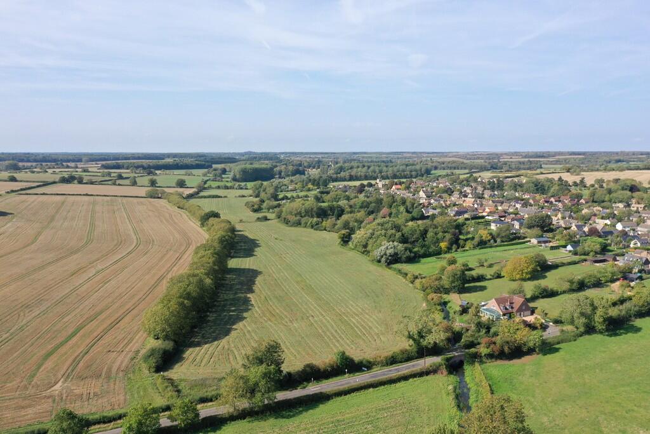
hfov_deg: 65.5
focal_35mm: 28
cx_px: 325
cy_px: 217
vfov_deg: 46.4
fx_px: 506
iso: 100
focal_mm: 10.26
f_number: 5.6
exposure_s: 1/400
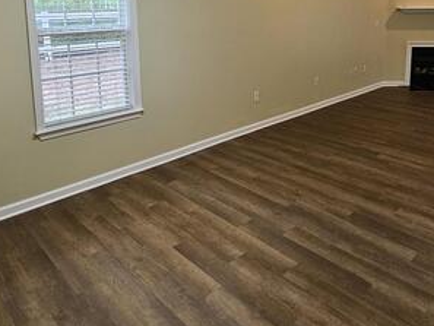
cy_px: 73
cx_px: 237
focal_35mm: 28
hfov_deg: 63.3
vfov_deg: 47.5
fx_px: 351
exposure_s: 1/60
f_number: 2.2
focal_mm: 2.2
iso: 250
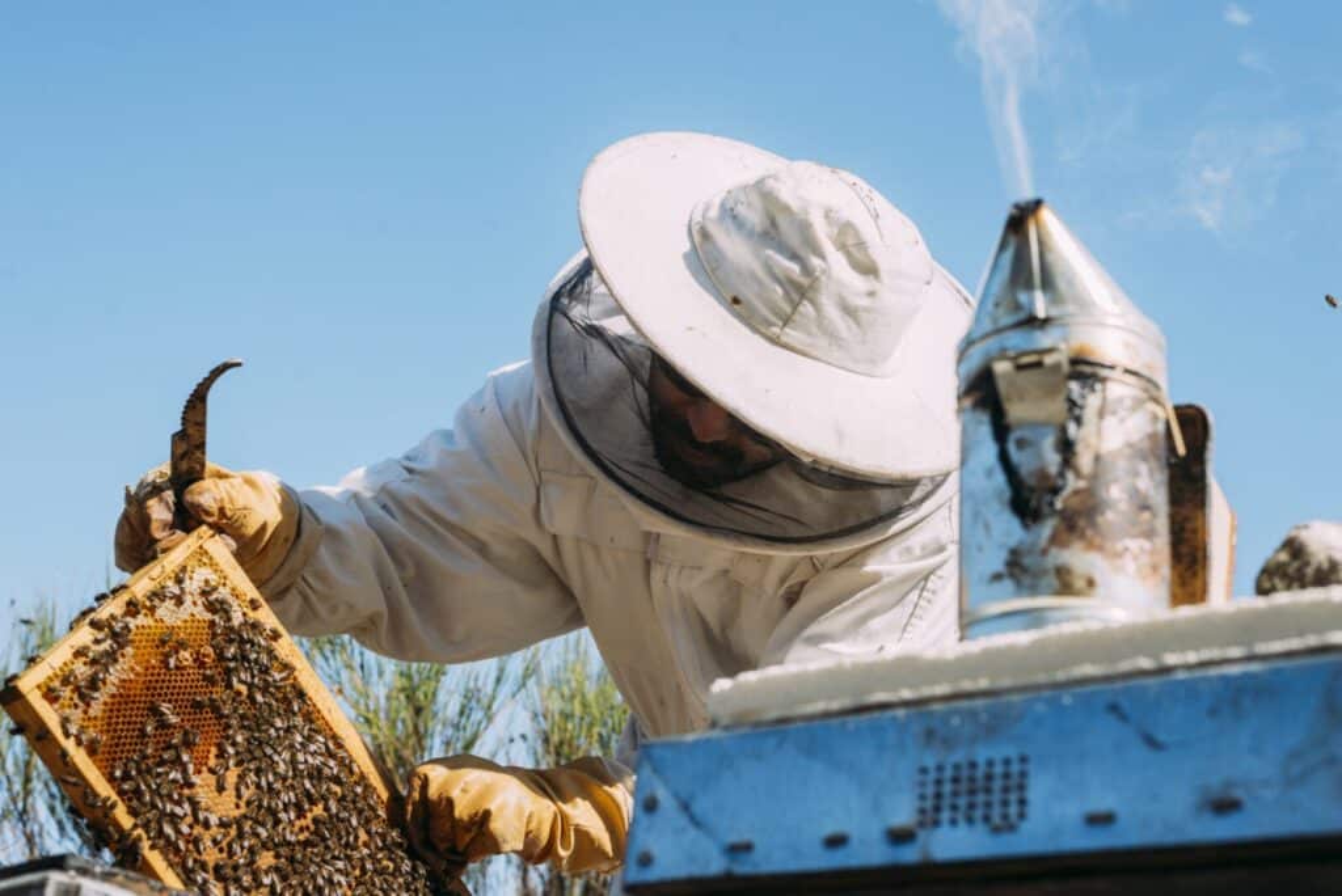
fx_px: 1865
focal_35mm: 50
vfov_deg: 27.0
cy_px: 448
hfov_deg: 39.6
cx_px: 671
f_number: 6.3
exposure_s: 1/800
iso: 160
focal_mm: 50
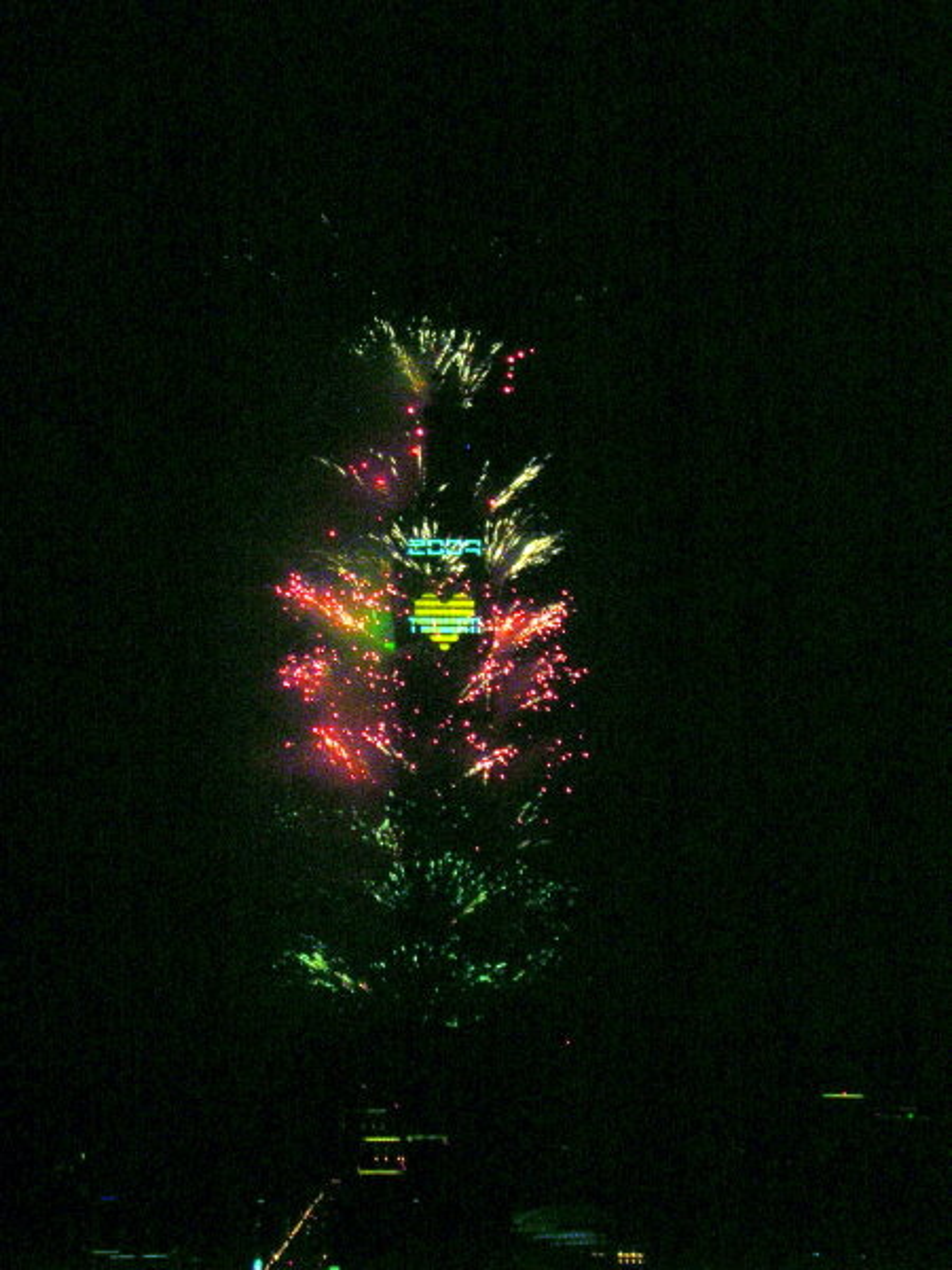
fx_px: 3850
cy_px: 635
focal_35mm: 105
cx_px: 476
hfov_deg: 14.1
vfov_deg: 18.7
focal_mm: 17.4
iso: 200
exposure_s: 1/45
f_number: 5.4
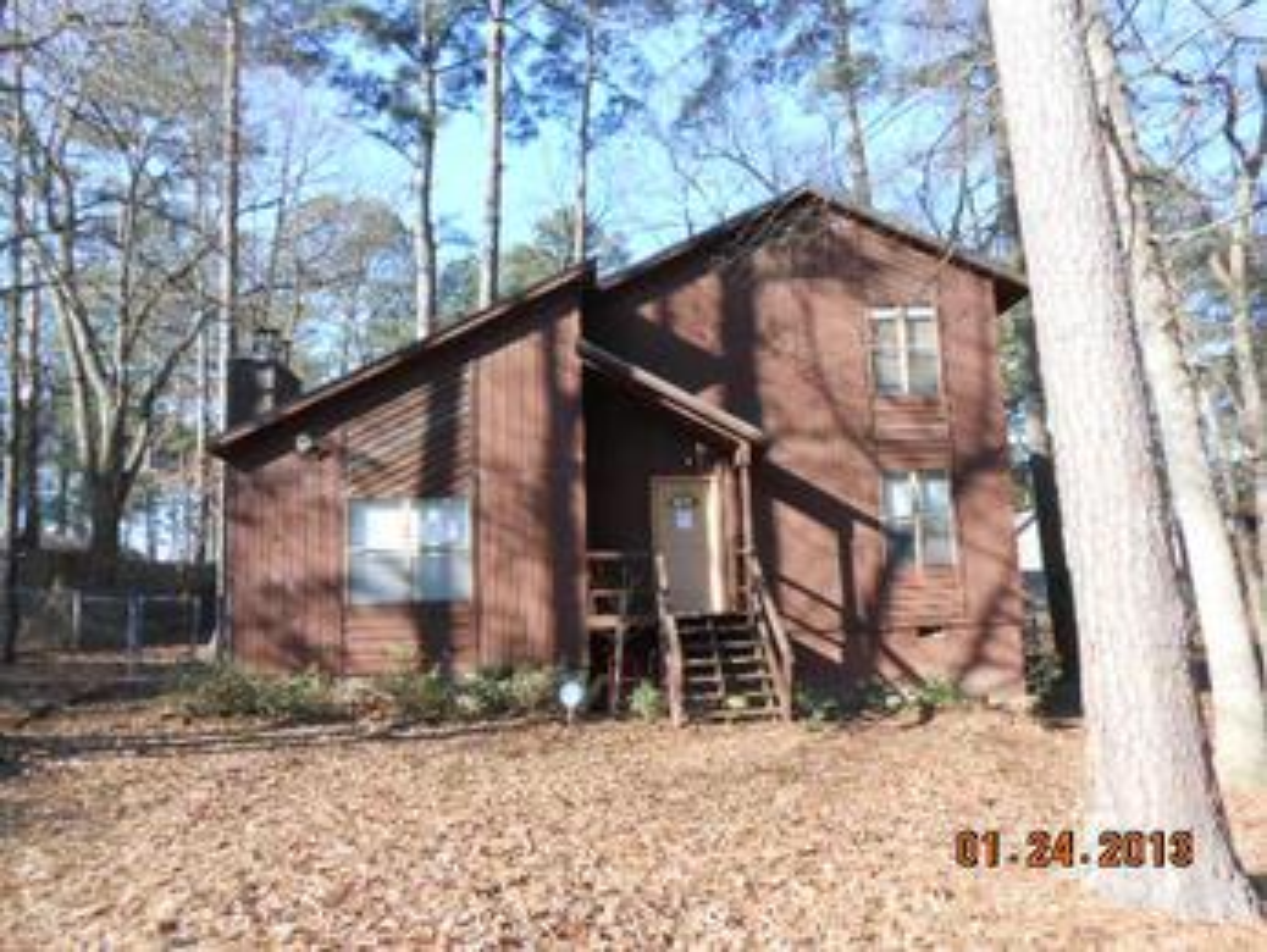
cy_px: 476
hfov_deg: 67.3
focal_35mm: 26
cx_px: 634
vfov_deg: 53.1
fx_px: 952
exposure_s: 1/160
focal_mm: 4.6
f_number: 3.5
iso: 80
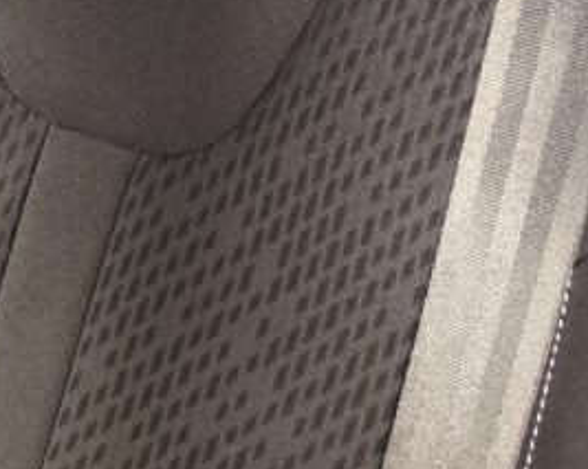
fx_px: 1756
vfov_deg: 14.3
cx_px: -185
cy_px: -222
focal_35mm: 101
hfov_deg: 17.7
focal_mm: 7.01
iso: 591
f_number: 1.69
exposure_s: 1/33.3
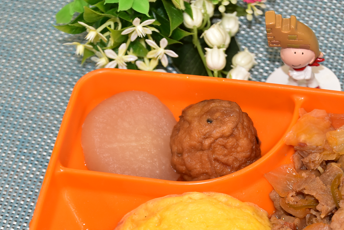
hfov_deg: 14.1
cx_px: 230
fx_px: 1386
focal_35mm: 145
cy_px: 178
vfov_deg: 9.5
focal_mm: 60
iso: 400
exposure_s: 1/60
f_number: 5.3
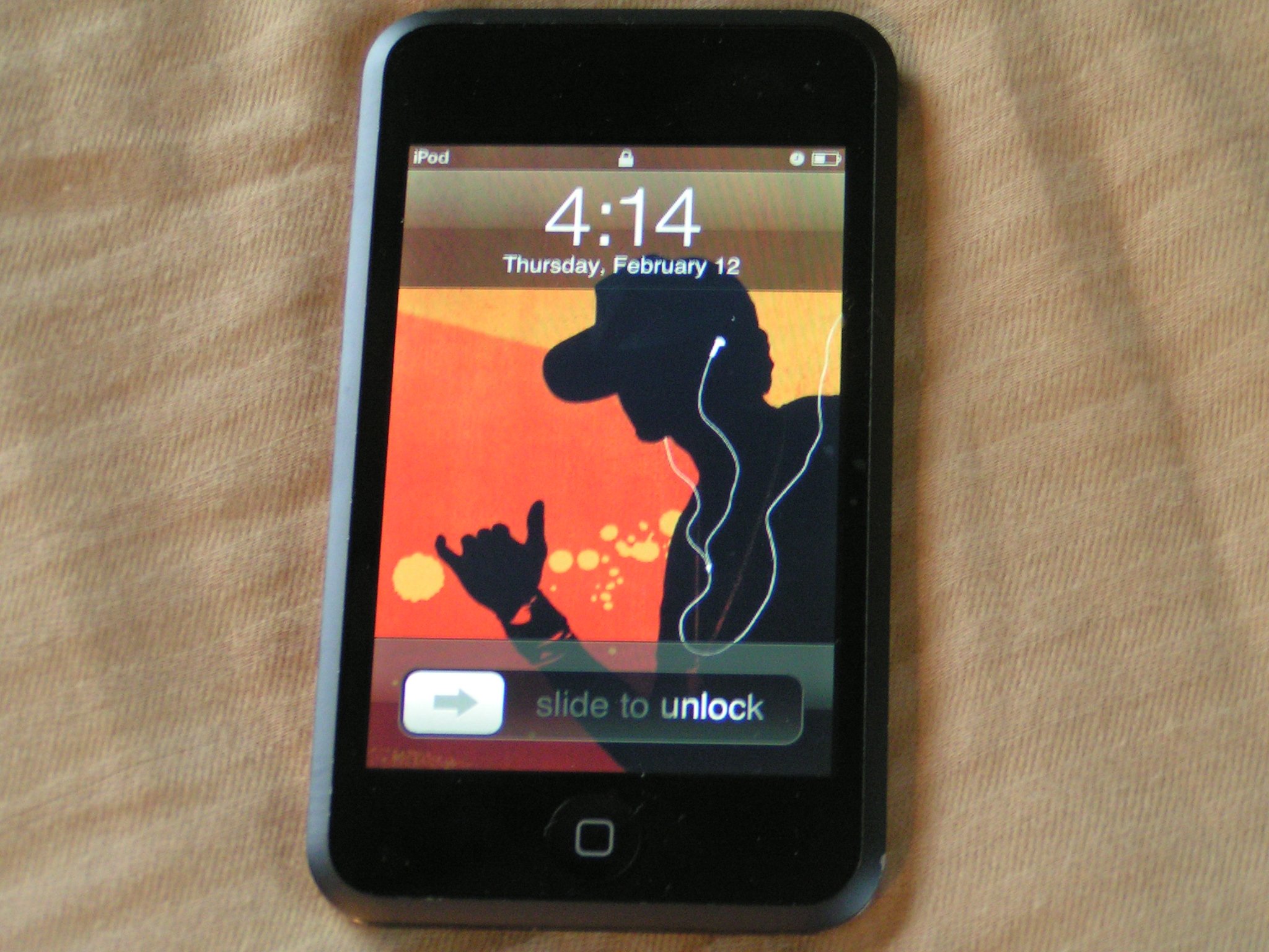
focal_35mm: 104
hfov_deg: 18.9
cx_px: 634
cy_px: 476
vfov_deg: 14.2
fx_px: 3813
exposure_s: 1/15
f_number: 3.5
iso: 200
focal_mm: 15.9
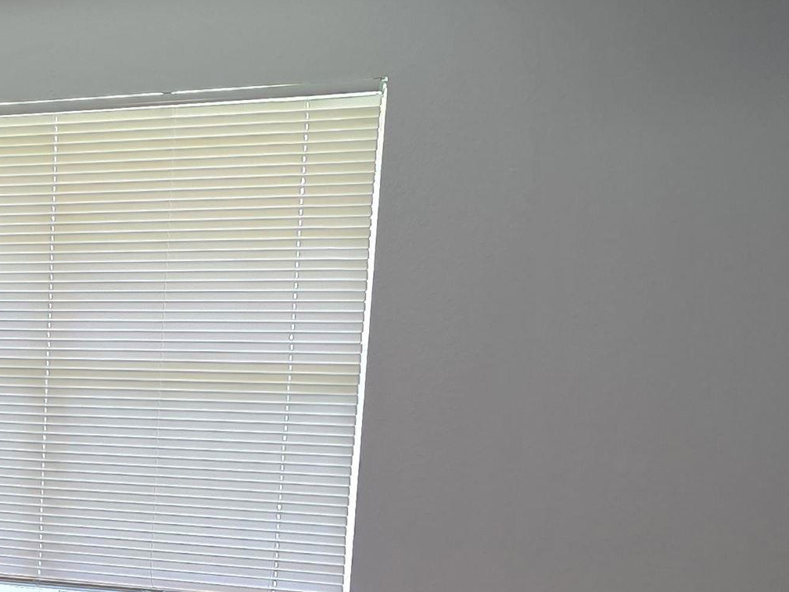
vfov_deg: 20.1
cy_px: 648
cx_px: -146
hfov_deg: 25.1
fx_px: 1596
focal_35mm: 70
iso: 400
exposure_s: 1/120
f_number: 1.7
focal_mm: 6.3
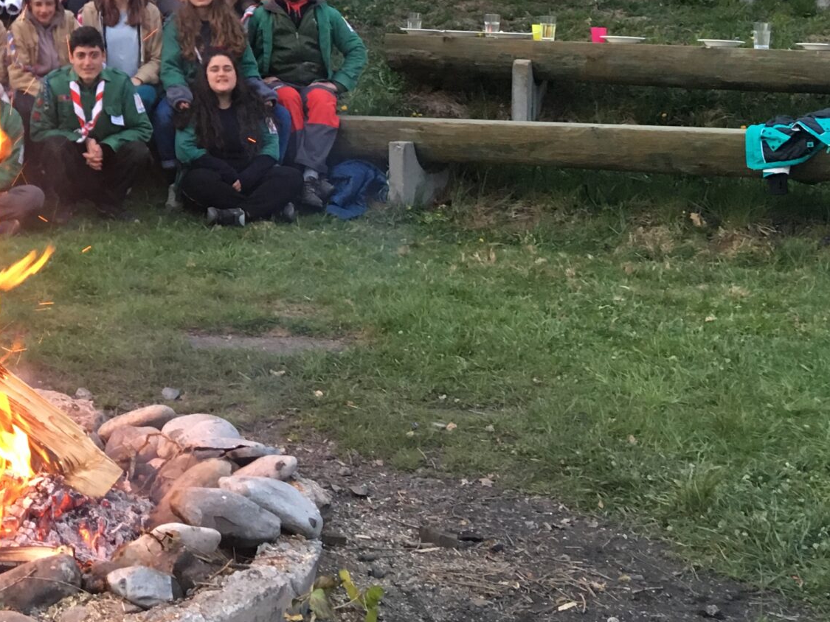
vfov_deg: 21.3
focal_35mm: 66
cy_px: -26
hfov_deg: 27.3
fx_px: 1583
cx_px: -51
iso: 125
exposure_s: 1/33
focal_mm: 4.15
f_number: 2.2
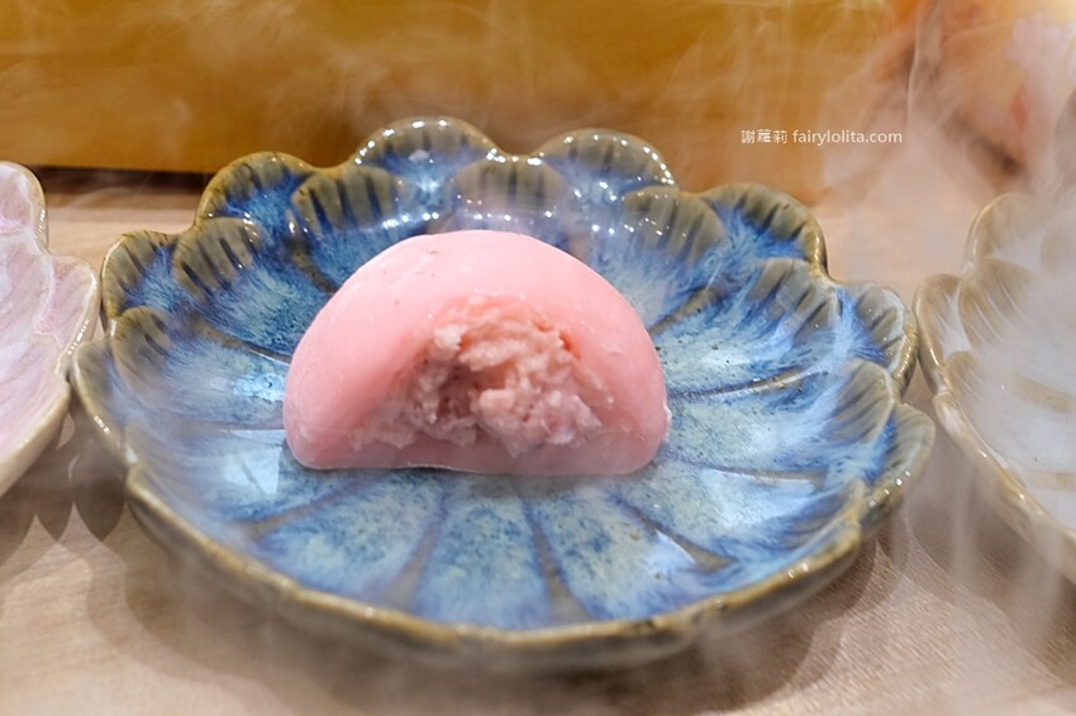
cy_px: 358
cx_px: 538
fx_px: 1046
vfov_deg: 37.8
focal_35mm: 35
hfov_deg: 54.5
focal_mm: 23
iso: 160
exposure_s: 1/34
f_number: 3.6
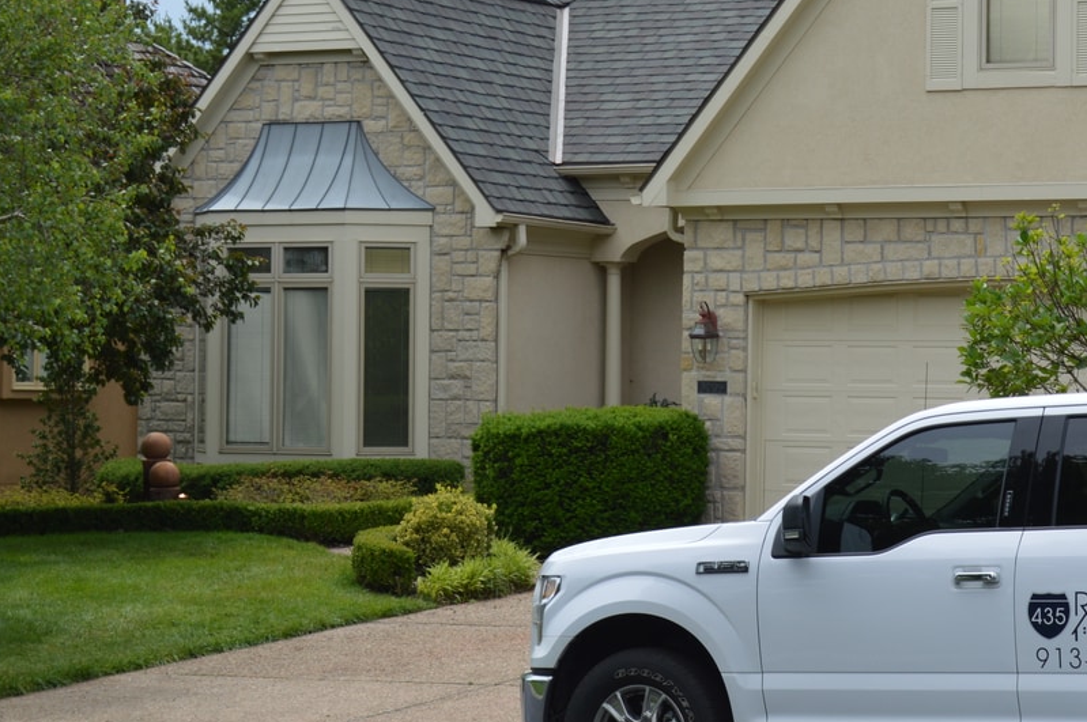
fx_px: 3408
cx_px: 869
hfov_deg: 18.0
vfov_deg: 12.1
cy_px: 279
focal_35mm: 113
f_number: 7.1
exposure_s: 1/200
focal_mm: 40
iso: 100
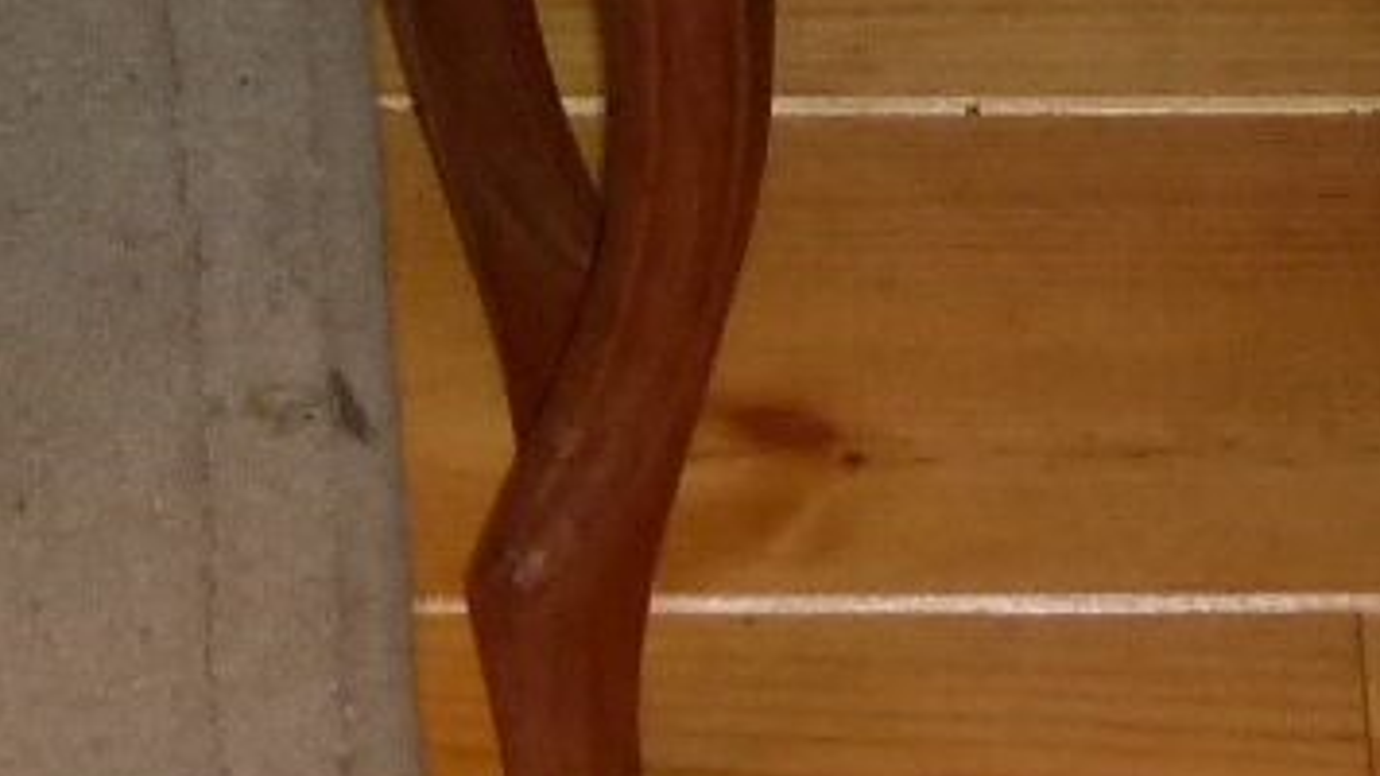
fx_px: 7572
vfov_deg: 5.4
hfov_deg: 10.4
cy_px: -1839
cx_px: 667
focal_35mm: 207
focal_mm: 5.5
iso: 200
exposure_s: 1/30
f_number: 2.8
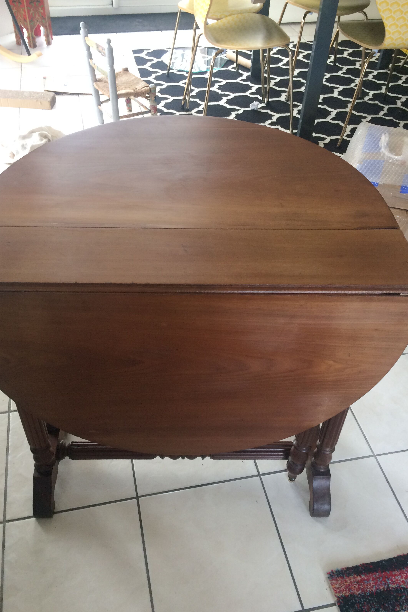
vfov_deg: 60.3
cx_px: 183
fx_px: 527
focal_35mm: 31
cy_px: 304
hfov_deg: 42.3
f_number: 2.2
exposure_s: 1/33
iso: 64
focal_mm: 4.15
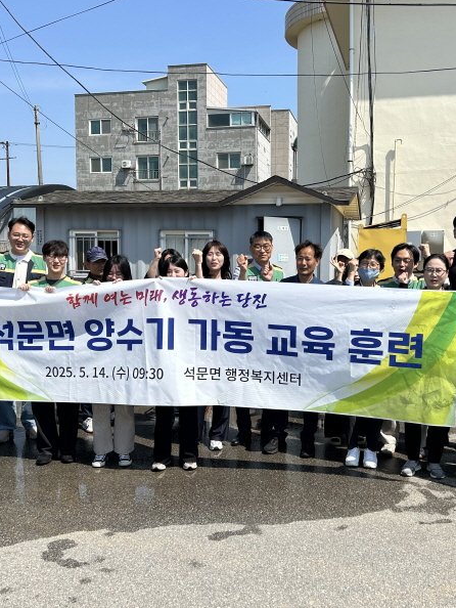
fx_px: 614
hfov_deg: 40.6
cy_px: 304
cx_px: 261
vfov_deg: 52.6
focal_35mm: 35
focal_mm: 5.7
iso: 50
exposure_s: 1/4444
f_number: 1.5
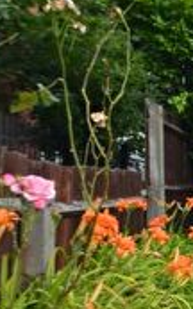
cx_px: 432
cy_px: 163
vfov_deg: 33.0
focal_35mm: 62
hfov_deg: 15.0
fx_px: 522
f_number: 6.7
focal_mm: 10
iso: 200
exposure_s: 1/180
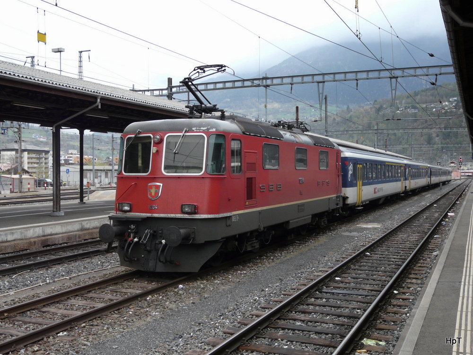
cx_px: 236
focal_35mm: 42
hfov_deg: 44.8
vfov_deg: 34.3
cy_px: 178
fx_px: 574
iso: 125
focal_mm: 6.8
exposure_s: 1/160
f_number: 3.6
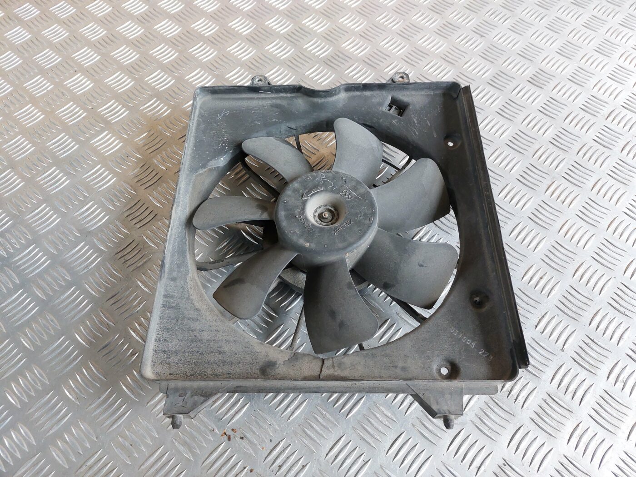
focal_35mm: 25
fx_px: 459
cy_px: 238
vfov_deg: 54.9
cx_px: 318
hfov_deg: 69.4
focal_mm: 5.23
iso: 250
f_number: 1.8
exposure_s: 1/120
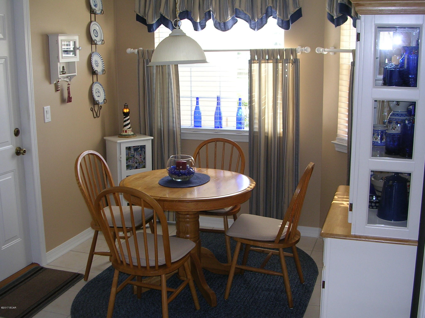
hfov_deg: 43.9
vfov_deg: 33.6
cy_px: 159
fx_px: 528
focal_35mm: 43
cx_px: 212
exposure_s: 1/30
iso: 50
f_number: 3
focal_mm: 6.6
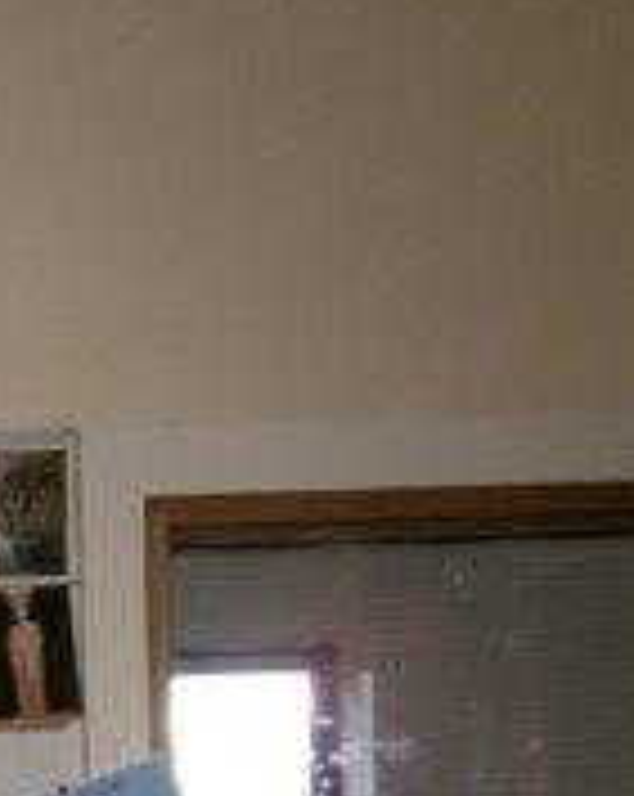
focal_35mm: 92
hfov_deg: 14.5
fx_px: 2163
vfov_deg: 19.6
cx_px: -531
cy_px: 949
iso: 125
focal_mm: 4.7
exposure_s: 1/30
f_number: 2.8
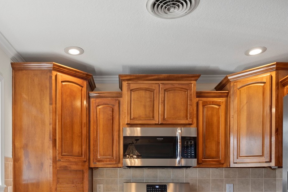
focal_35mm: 35
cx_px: 118
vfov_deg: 35.4
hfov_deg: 54.1
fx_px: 280
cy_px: 176
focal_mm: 16
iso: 160
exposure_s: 1/2.5
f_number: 9
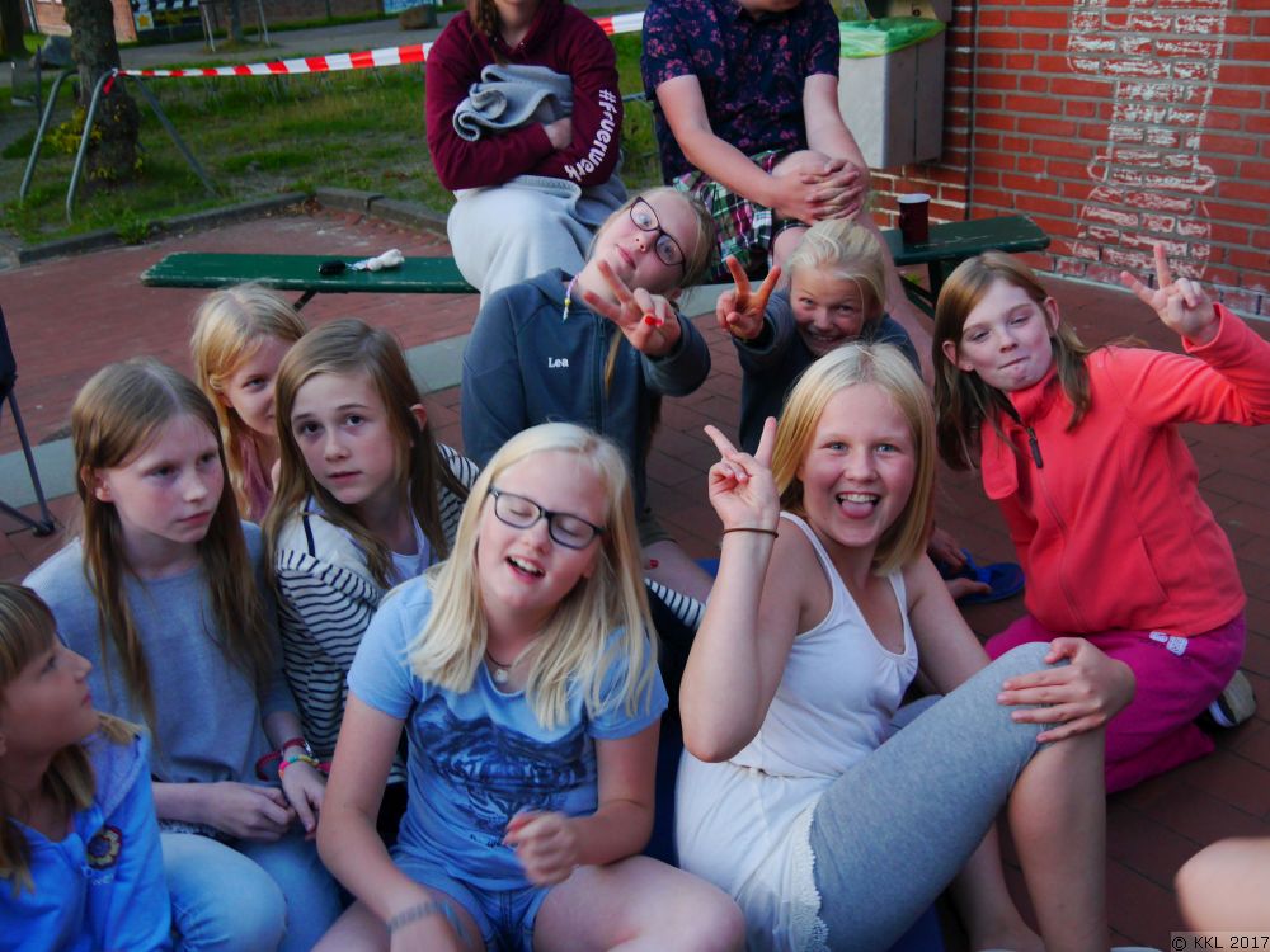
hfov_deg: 49.0
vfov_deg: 37.7
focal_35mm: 38
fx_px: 1394
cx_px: 635
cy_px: 476
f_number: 3.8
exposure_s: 1/60
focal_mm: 19
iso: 800
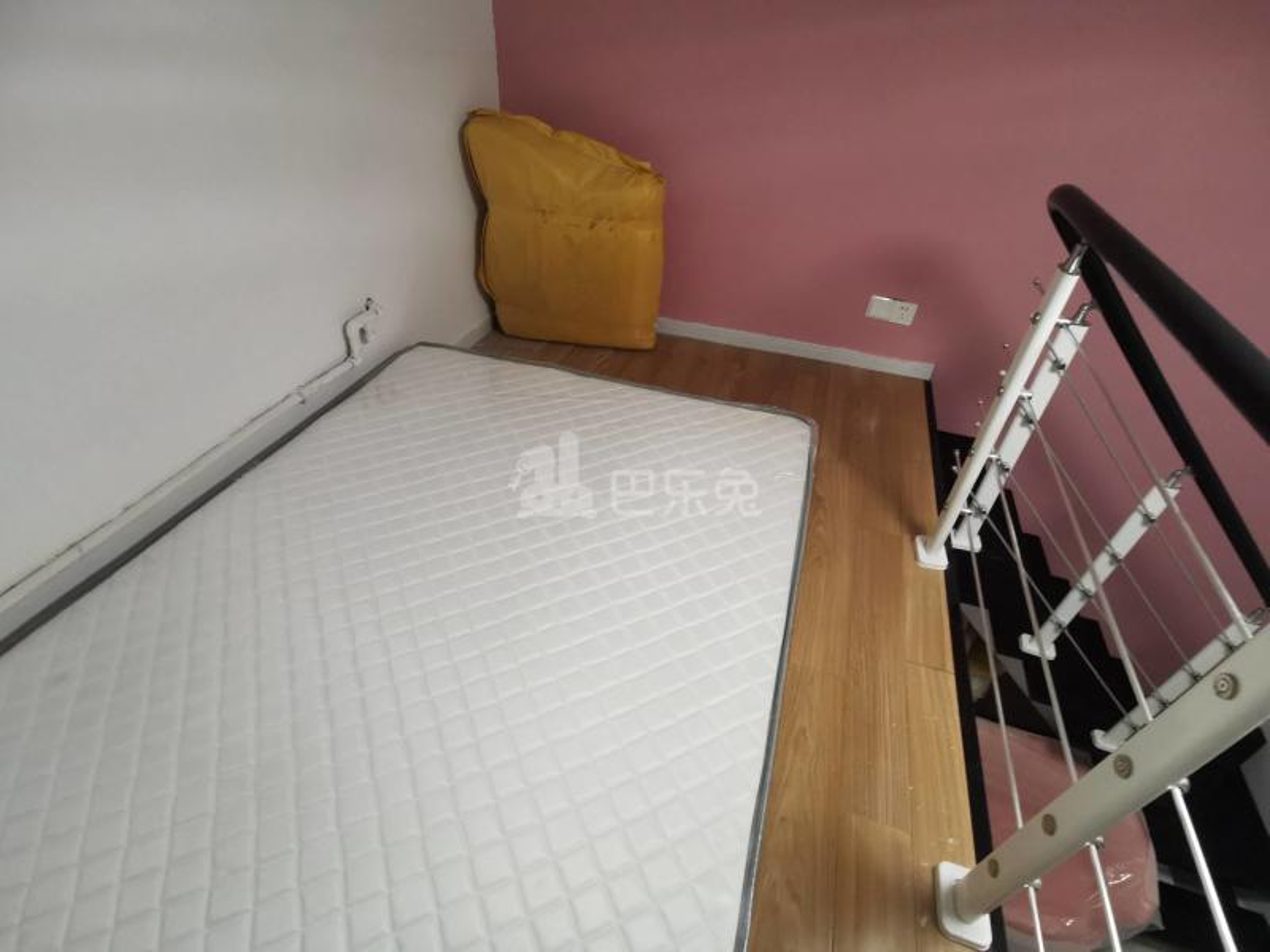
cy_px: 476
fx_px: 624
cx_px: 635
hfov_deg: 91.0
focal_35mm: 17
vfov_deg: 74.7
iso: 200
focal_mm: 2.26
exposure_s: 1/33.3
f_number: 2.2
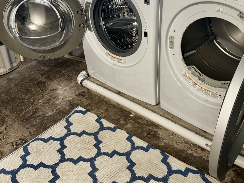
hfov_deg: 50.4
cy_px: 51
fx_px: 254
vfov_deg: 38.9
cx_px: 163
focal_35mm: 36
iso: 800
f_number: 1.78
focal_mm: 6.76
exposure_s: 1/60
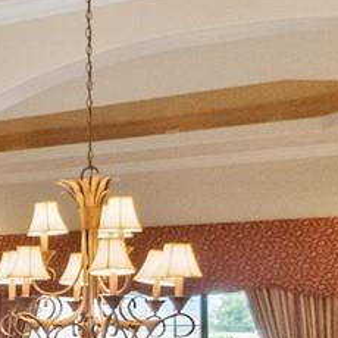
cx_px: -433
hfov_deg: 14.6
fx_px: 950
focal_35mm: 86
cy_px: 356
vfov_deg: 19.5
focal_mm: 7
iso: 2500
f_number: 4
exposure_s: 1/60
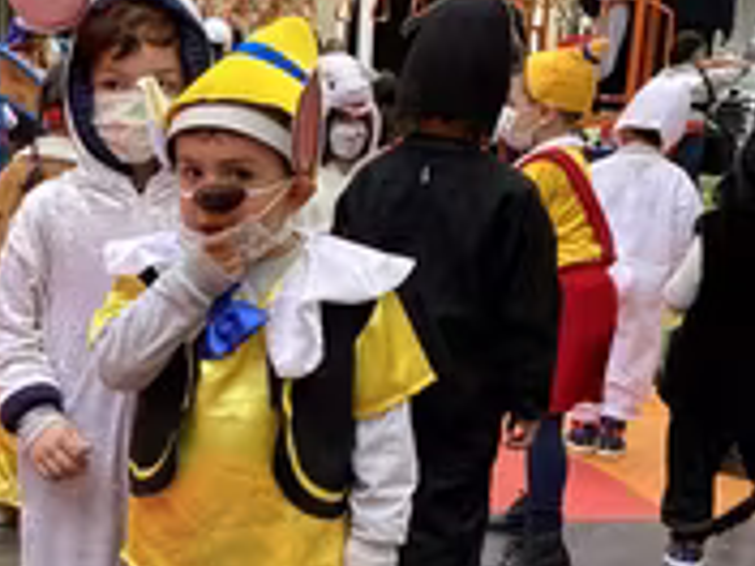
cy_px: 386
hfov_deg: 30.1
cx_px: -26
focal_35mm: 59
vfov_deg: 24.7
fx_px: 1287
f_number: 1.8
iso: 32
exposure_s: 1/122
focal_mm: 4.25
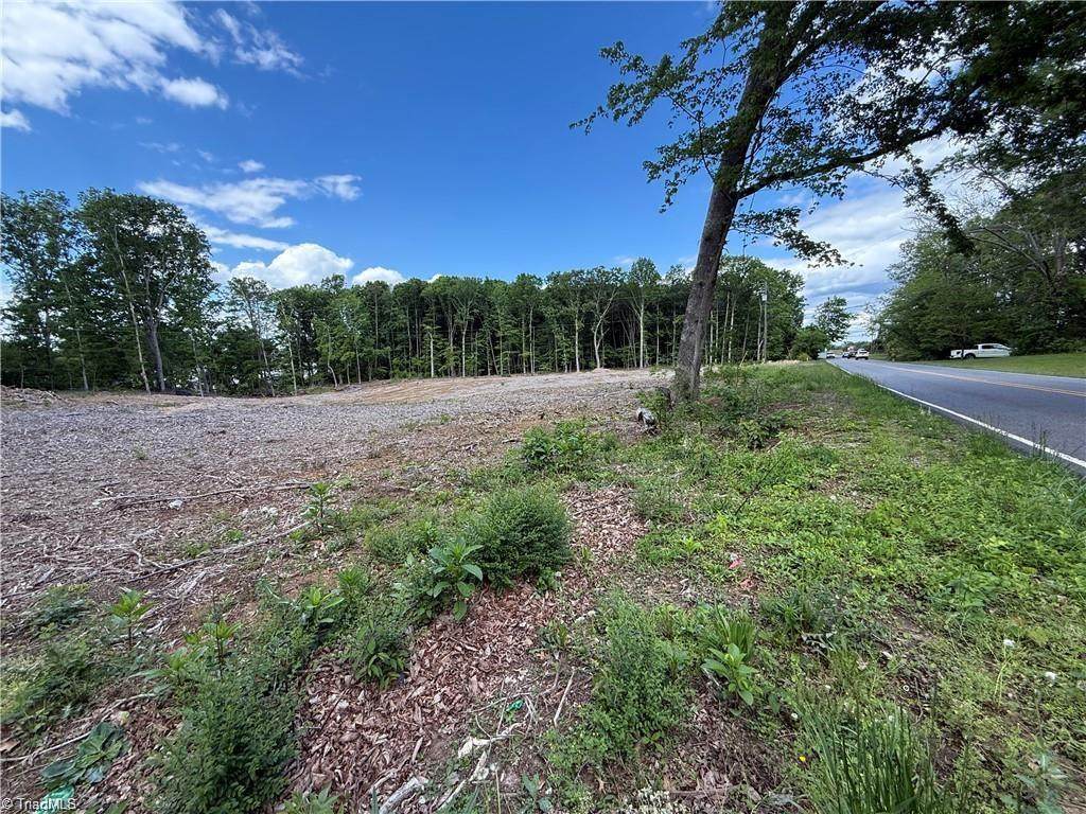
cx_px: 543
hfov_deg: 102.1
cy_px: 407
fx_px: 439
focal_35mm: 14
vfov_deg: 85.7
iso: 64
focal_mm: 2.22
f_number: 2.2
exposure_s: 1/436
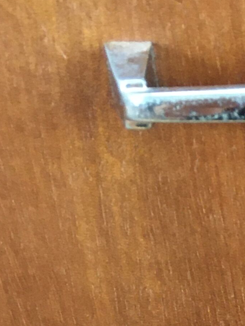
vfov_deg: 13.7
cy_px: 588
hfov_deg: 10.8
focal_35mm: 129
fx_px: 1217
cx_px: 426
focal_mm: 4.15
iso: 125
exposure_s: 1/33
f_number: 2.2
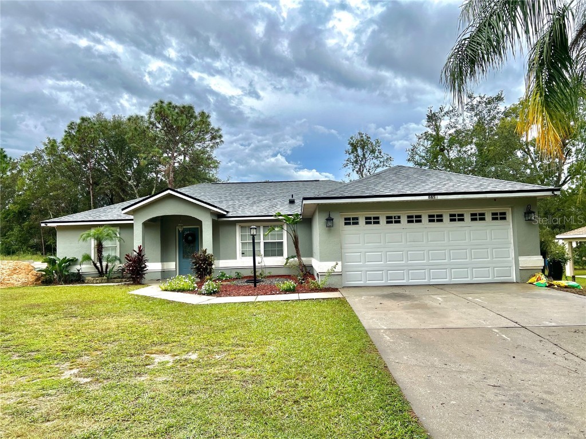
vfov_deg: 53.1
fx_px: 440
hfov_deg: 67.3
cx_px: 293
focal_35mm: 26
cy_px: 220
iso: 50
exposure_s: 1/1575
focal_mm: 5.7
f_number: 1.5
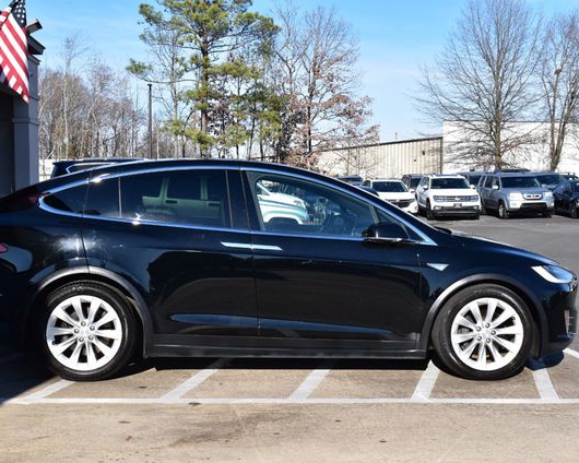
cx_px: 264
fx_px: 874
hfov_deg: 36.6
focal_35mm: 51
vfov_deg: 29.7
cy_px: 232
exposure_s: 1/500
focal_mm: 30
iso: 400
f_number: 11
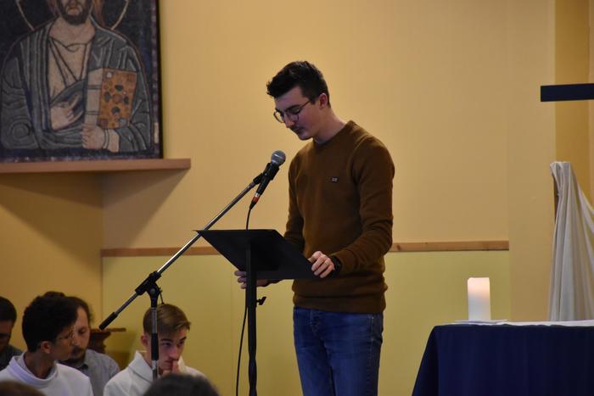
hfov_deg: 9.8
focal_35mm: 210
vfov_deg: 6.5
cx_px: 297
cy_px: 198
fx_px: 3465
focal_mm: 140
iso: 2500
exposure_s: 1/125
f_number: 5.6
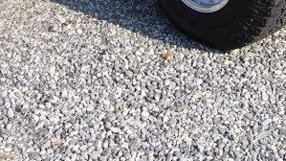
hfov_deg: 21.5
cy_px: -125
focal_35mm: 99
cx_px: 182
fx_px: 751
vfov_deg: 11.4
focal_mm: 5.6
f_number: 5.6
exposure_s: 1/350
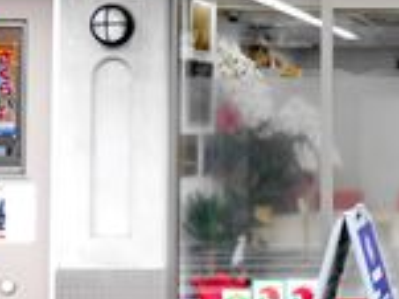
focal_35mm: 113
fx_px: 1301
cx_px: 555
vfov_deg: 13.0
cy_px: 71
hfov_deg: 16.3
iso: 160
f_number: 4.2
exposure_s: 1/30
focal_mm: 6.8
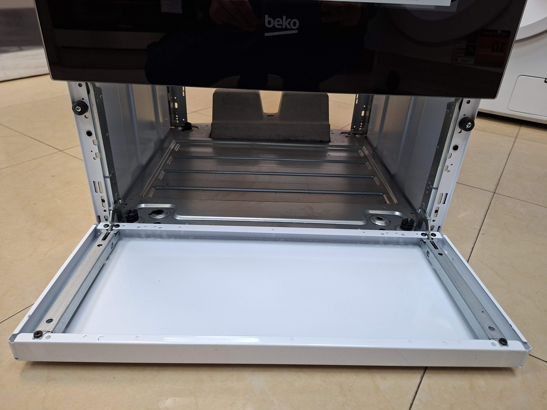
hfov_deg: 73.9
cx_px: 274
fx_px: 363
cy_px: 205
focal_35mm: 23
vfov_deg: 58.9
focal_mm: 5.54
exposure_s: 1/50
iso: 200
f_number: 1.8
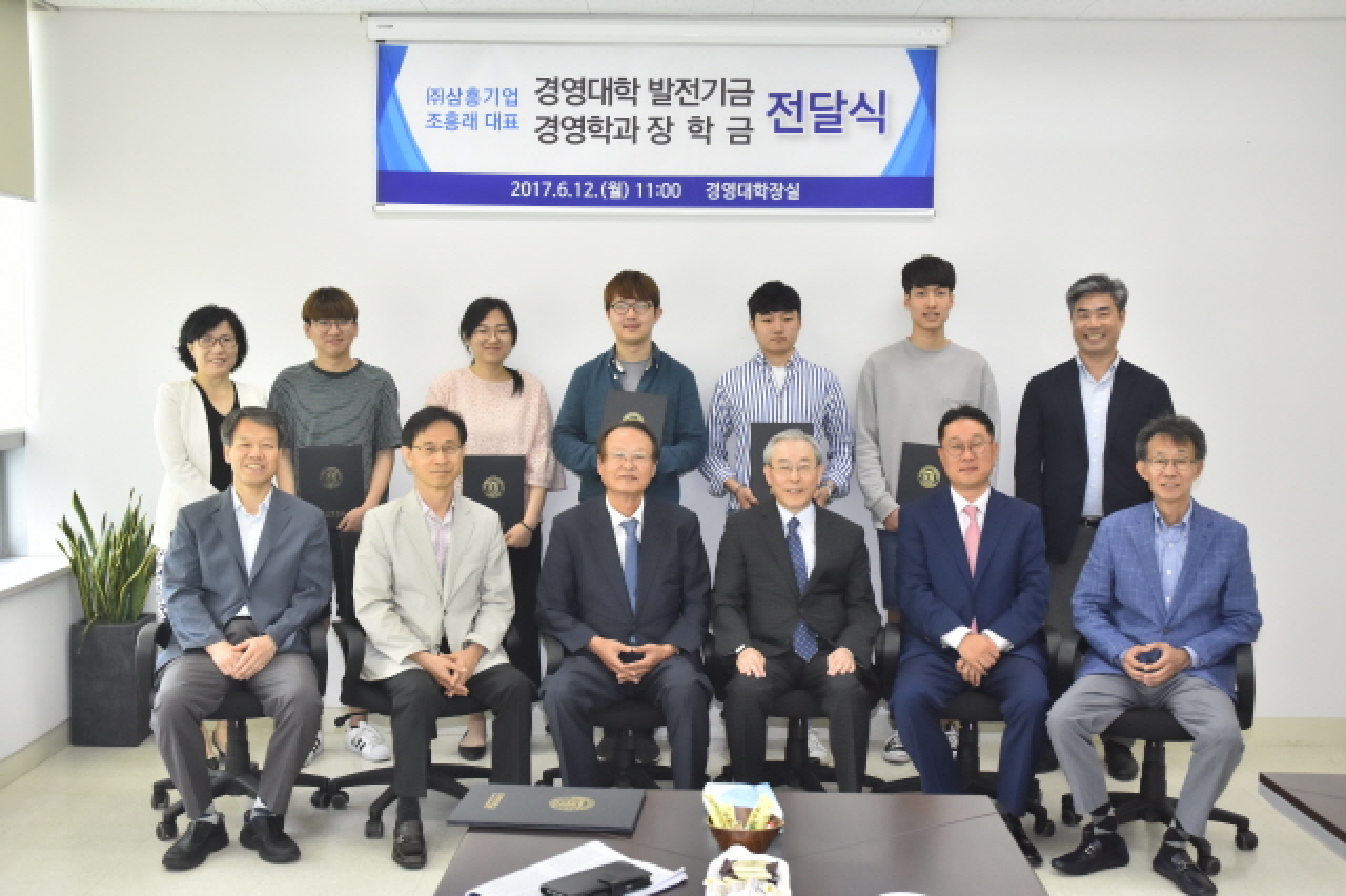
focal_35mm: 40
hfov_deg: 47.9
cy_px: 448
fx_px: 1513
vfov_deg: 33.0
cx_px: 673
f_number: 6.3
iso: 1000
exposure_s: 1/125
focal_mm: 27
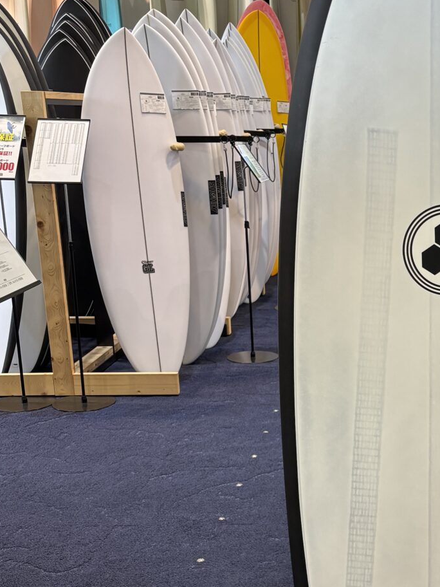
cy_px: 382
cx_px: 454
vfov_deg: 33.5
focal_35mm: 57
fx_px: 966
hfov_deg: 24.3
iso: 100
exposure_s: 1/120
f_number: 1.6
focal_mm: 5.96
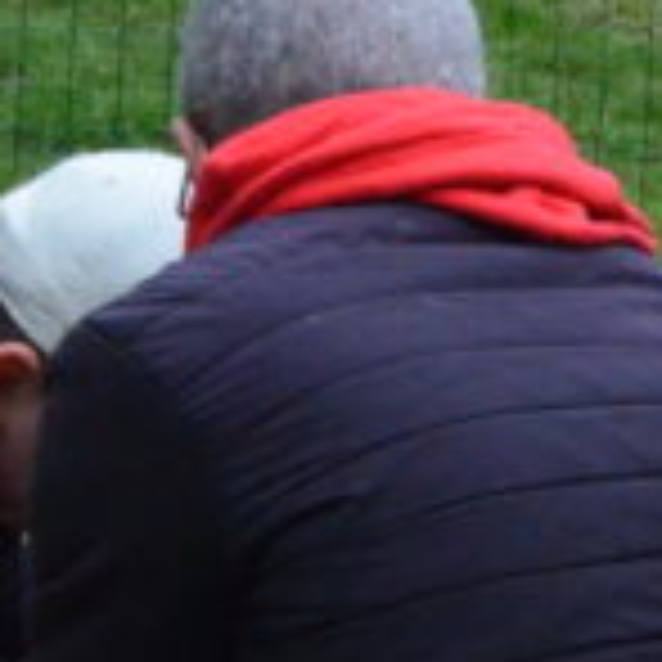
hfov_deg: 4.1
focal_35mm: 409
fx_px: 8849
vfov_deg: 4.3
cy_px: 617
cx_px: 2054
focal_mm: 46
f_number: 13
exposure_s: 1/640
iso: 3200
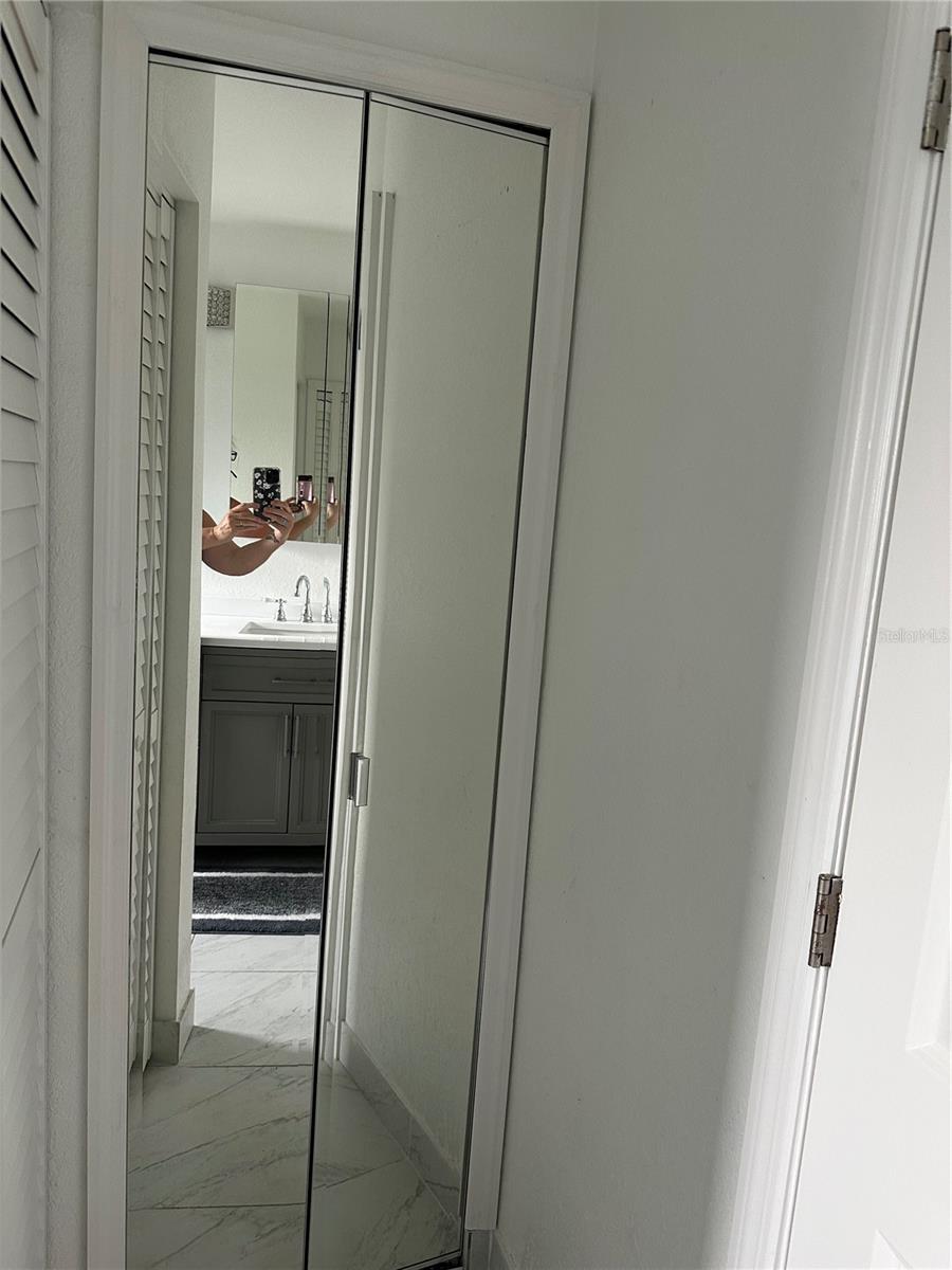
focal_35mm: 24
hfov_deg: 56.8
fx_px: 880
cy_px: 635
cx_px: 476
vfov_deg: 71.6
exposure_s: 1/65
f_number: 1.78
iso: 250
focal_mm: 6.86
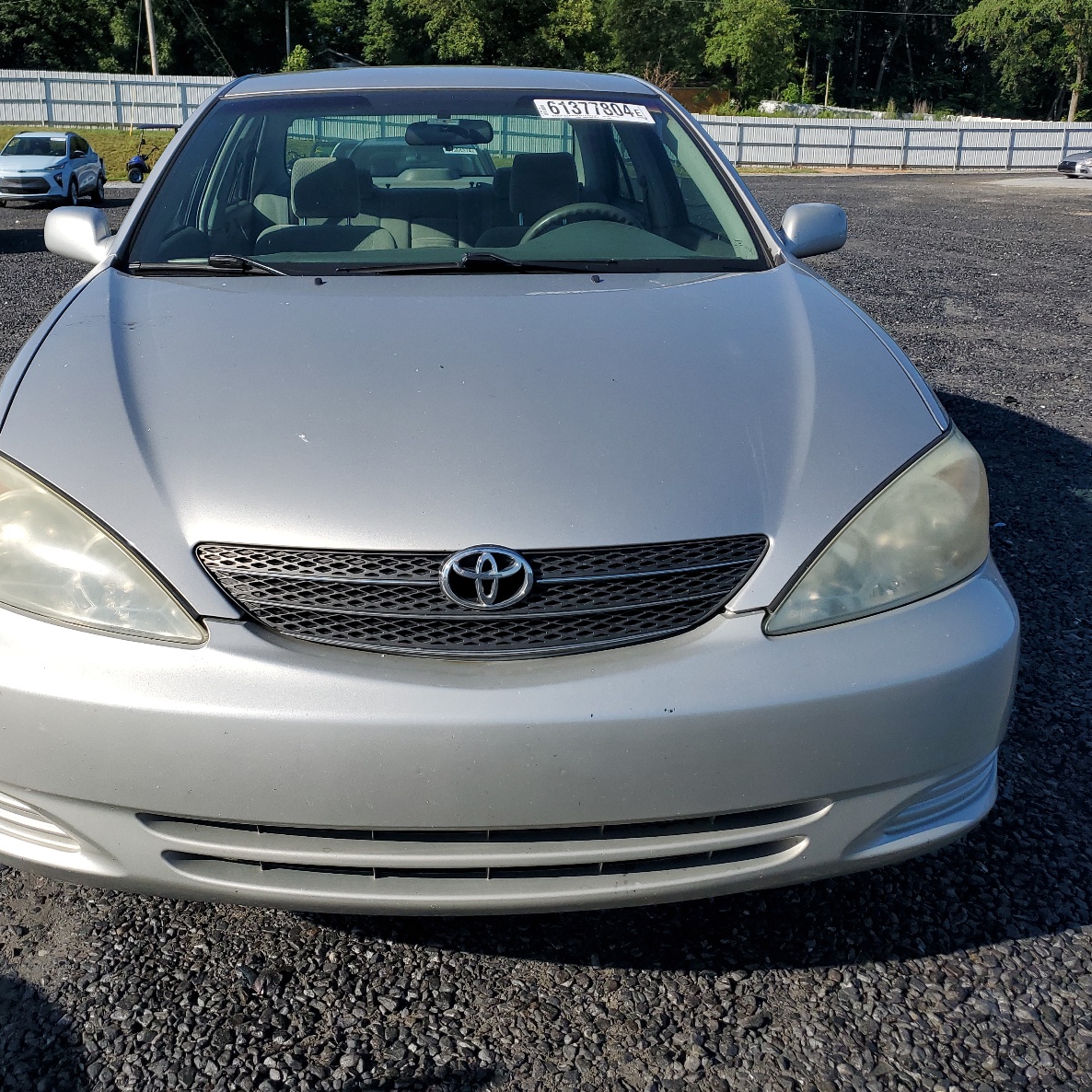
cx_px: 467
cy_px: 543
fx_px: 1106
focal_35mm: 31
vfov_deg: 52.5
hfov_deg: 52.3
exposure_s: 1/5000
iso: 50
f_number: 1.5
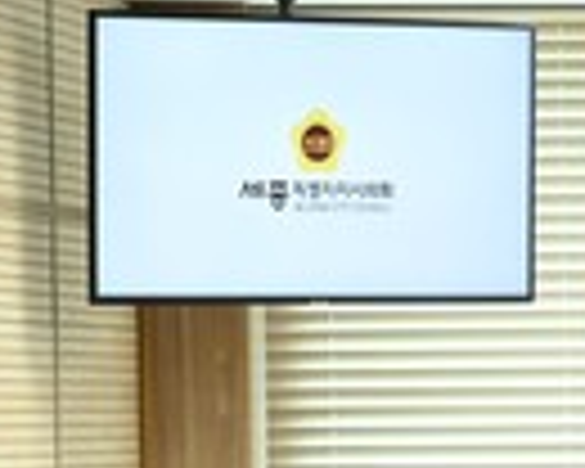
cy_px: 673
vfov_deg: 4.4
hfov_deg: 5.3
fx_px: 6129
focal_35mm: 354
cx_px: 1228
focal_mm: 70
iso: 5000
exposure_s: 1/125
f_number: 7.1
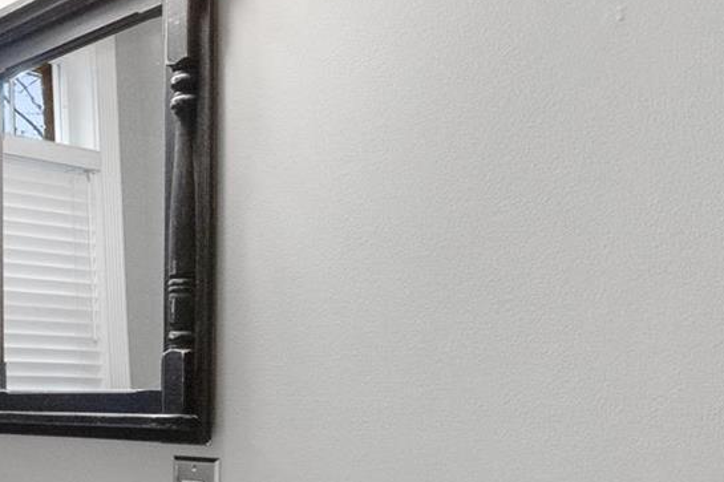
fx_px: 945
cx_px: -170
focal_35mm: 47
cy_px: 413
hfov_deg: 33.2
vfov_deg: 27.8
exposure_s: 1/15
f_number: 8
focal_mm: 8
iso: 400
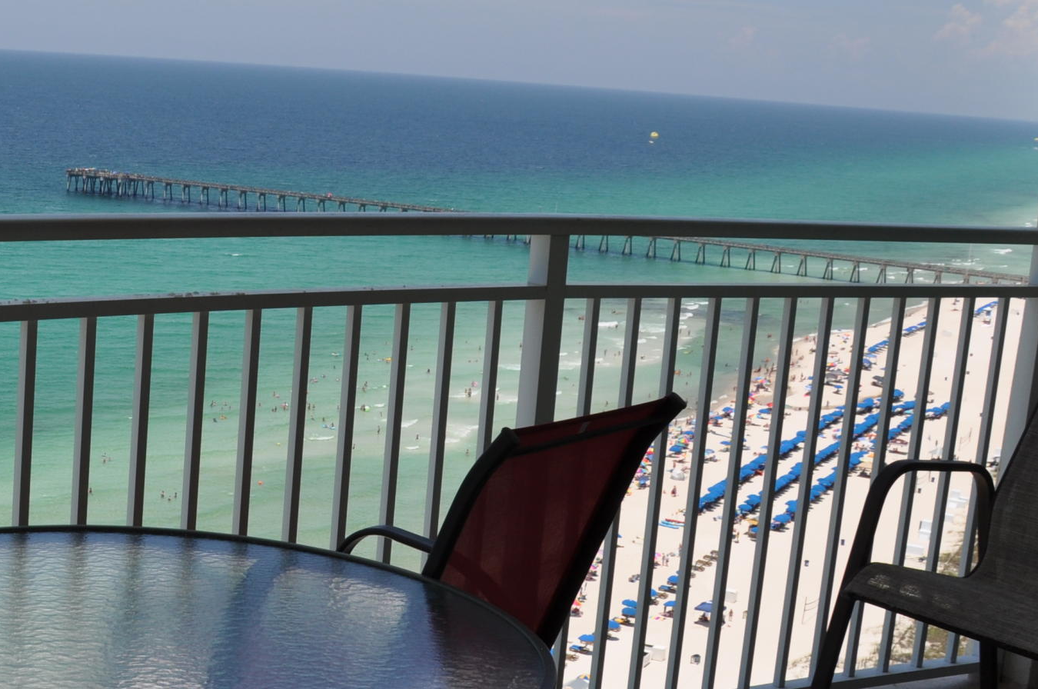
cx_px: 80
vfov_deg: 22.5
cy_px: 403
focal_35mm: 60
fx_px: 1728
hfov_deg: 31.7
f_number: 11
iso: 200
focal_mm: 18
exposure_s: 1/500
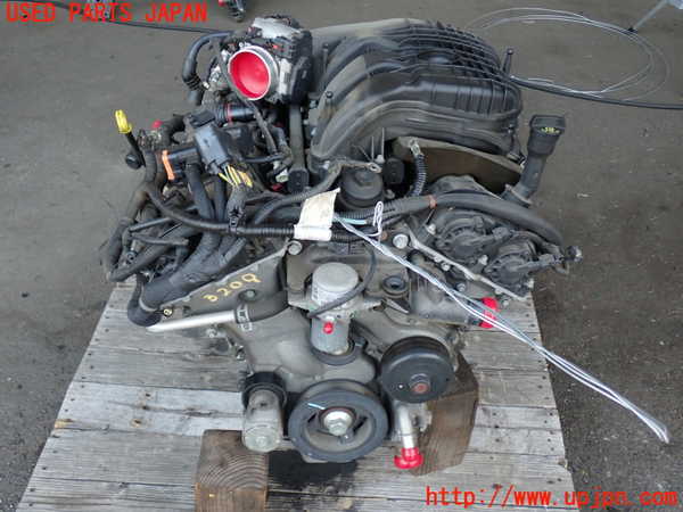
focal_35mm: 36
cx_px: 342
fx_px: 710
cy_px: 256
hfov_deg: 51.4
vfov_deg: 39.7
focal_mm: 6.37
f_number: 2.5
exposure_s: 1/60
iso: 200
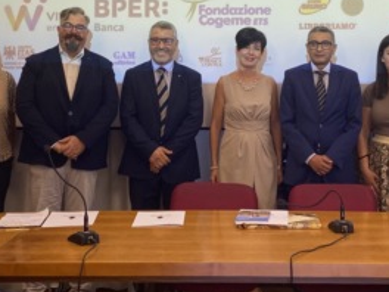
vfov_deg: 21.5
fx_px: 753
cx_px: 227
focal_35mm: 67
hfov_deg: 28.9
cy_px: 38
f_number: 1.8
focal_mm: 4.25
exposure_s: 1/100
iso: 80
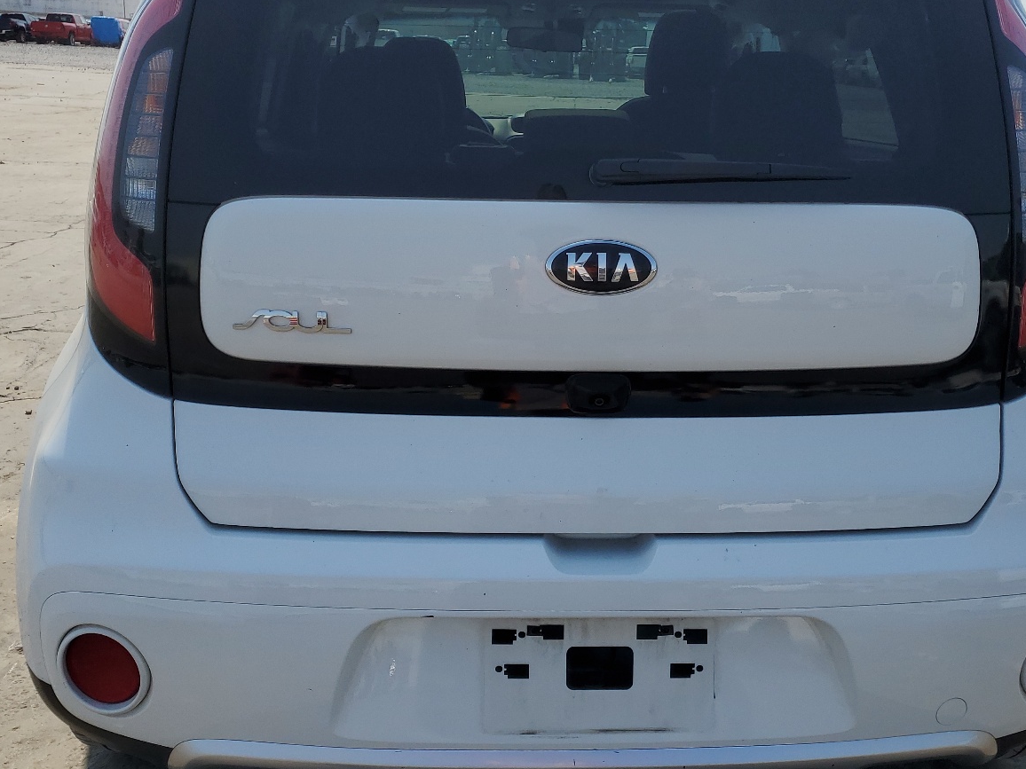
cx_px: 588
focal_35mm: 36
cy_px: 315
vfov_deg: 39.5
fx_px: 1067
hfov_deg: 51.2
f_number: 1.5
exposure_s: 1/5000
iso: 50
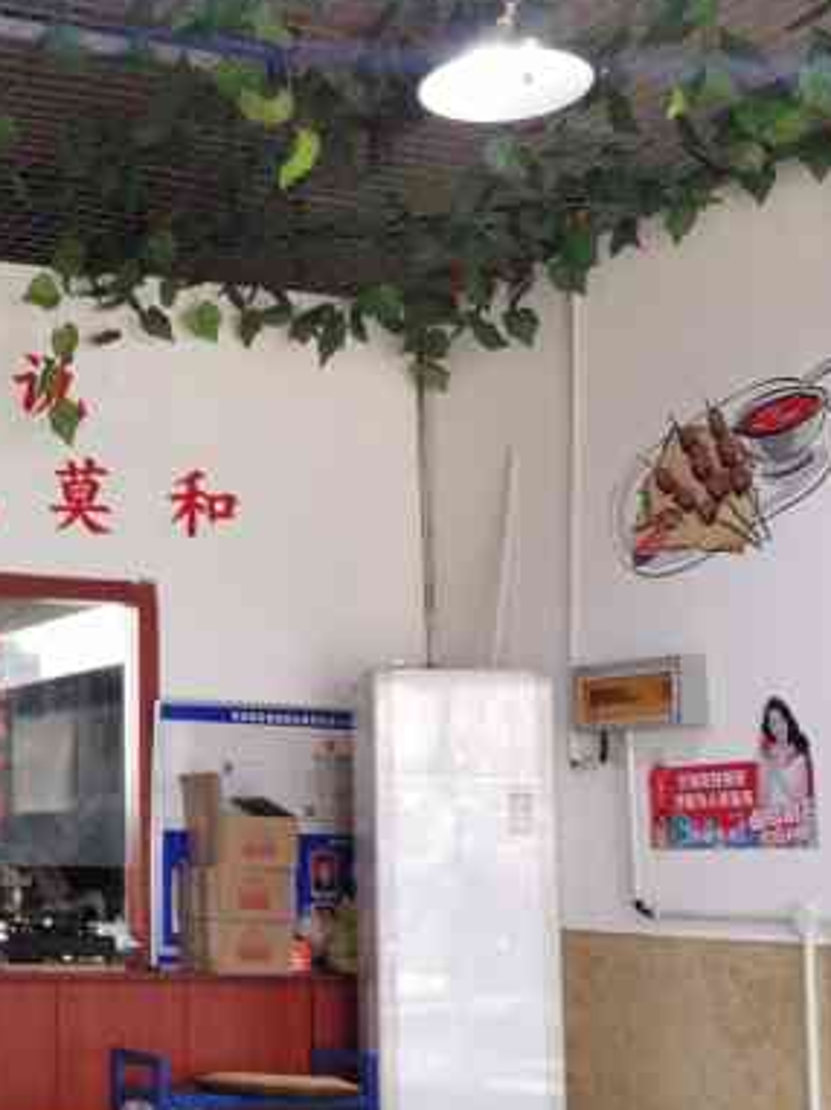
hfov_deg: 20.8
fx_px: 2115
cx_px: -160
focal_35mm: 66
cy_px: 591
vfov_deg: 29.4
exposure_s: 1/50
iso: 125
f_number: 1.8
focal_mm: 5.58
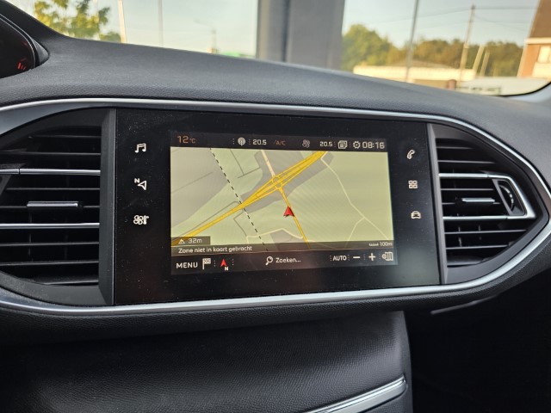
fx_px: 366
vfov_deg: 58.9
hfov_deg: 73.9
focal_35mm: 23
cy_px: 206
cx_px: 276
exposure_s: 1/190
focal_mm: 6.3
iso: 125
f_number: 1.7
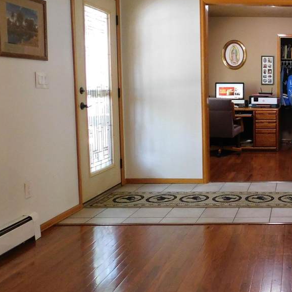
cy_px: 130
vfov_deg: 37.5
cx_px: 316
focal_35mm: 45
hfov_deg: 33.2
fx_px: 429
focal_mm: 4
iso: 400
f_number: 3
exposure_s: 1/20
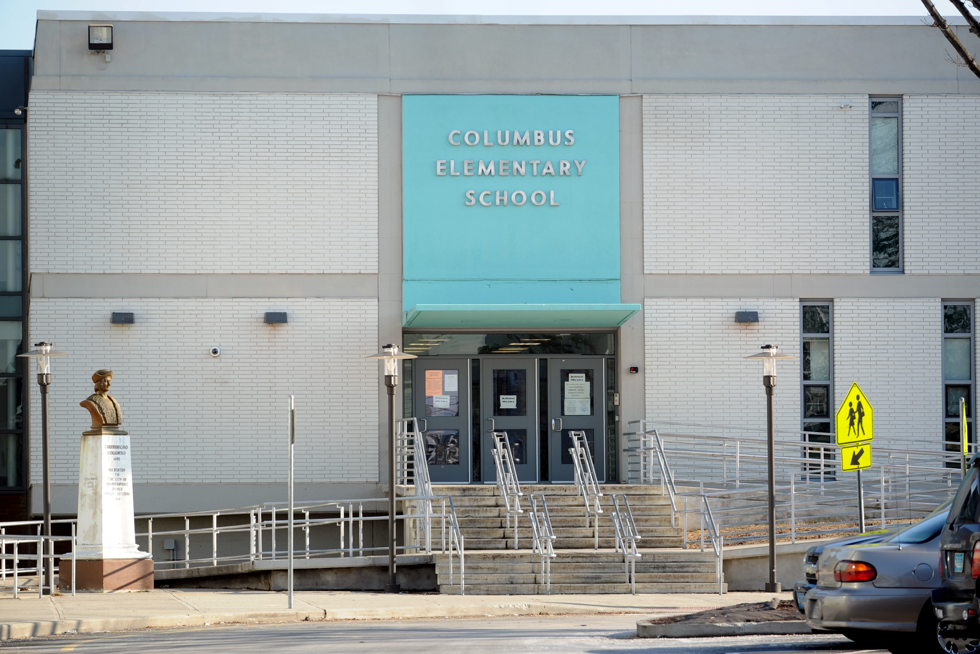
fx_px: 4219
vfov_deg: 8.9
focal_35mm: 155
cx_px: 490
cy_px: 327
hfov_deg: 13.2
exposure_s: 1/500
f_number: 5.6
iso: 200
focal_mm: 155
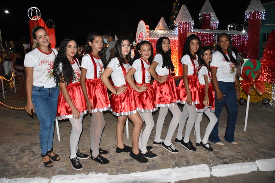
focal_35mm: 27
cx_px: 138
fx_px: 206
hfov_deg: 67.4
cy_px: 92
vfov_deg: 47.9
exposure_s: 1/125
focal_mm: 18
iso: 4000
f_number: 3.5
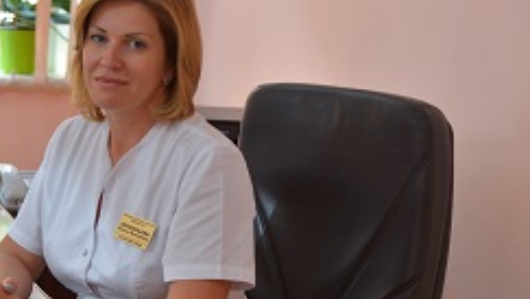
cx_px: 105
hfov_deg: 21.1
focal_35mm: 100
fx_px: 1406
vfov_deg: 12.1
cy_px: 147
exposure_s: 1/30
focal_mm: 58
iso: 125
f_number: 4
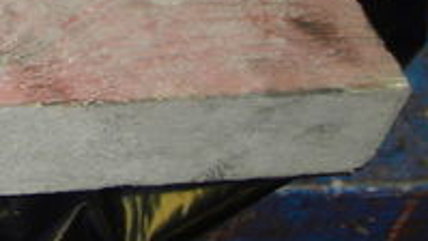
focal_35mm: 84
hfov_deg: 22.0
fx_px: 953
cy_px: -237
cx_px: -172
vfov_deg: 12.7
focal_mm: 4.3
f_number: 2.8
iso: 100
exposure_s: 1/40
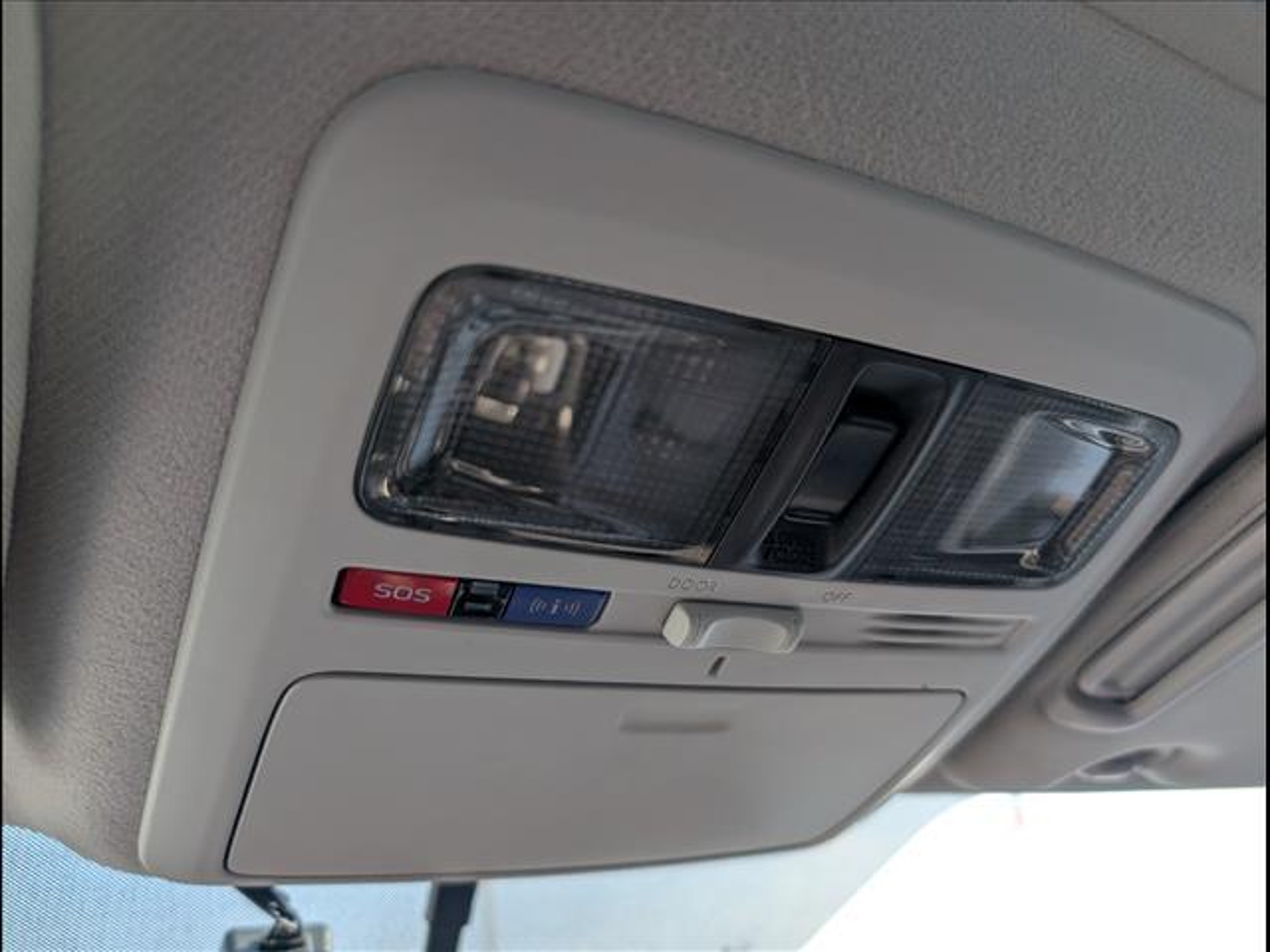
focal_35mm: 24
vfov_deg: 56.8
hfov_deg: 71.6
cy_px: 476
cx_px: 635
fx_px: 881
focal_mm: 6.9
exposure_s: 1/238
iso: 33
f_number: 1.68
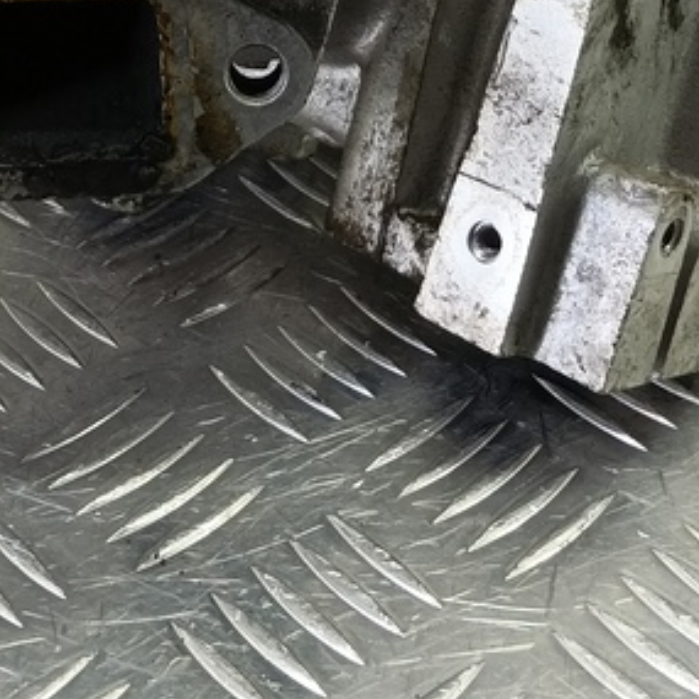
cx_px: 363
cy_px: -167
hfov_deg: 23.7
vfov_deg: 21.7
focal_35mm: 73
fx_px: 1668
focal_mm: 4.11
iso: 145
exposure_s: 1/50
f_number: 1.6
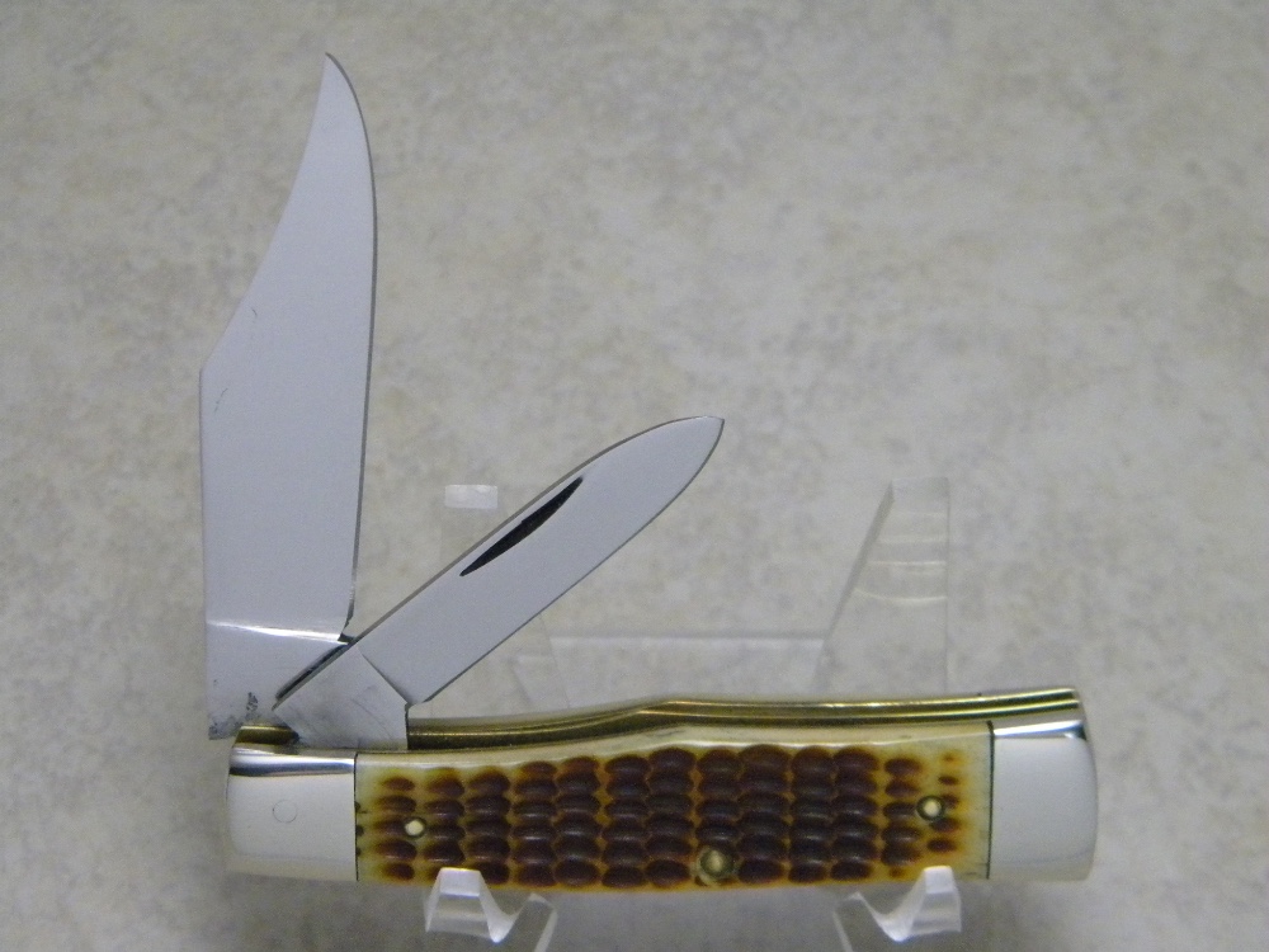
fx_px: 3043
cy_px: 476
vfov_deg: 17.8
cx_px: 634
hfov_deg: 23.6
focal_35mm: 83
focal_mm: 15.1
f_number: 4.5
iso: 800
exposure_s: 1/69.4
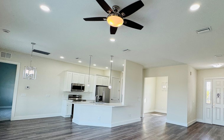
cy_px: 84
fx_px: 122
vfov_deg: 59.1
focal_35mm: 20
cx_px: 128
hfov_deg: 84.6
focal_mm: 2.22
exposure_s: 1/120
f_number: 2.2
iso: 80
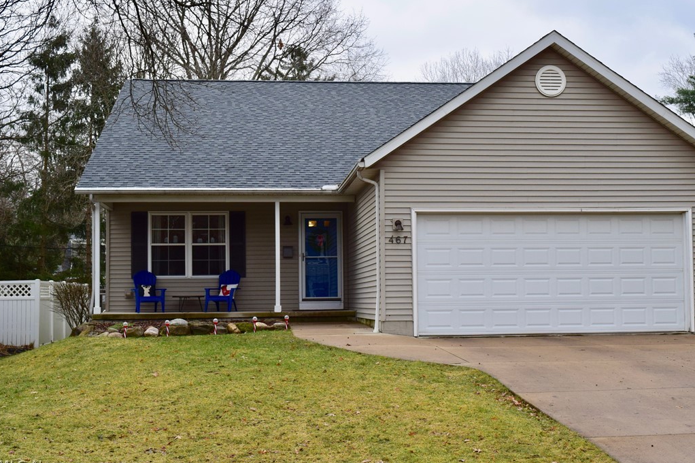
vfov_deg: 26.4
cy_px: 230
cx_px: 363
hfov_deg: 38.9
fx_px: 984
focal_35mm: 51
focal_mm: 32
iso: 400
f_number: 9
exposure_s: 1/125
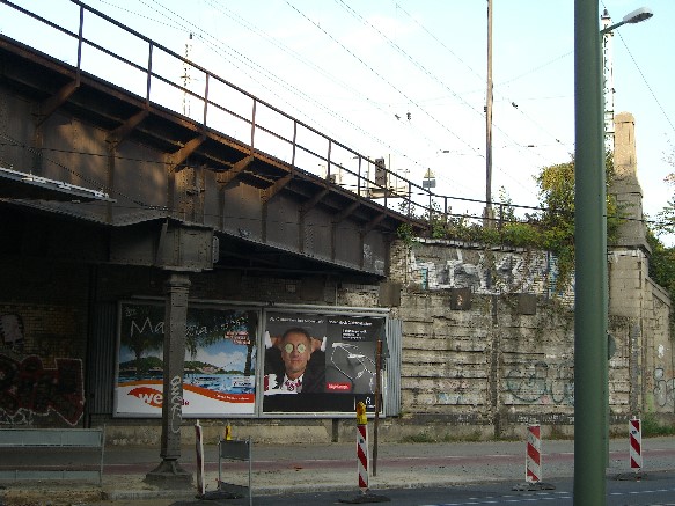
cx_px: 338
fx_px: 1111
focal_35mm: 57
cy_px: 253
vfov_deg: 25.7
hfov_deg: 33.8
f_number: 3.6
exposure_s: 1/250
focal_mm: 11.8
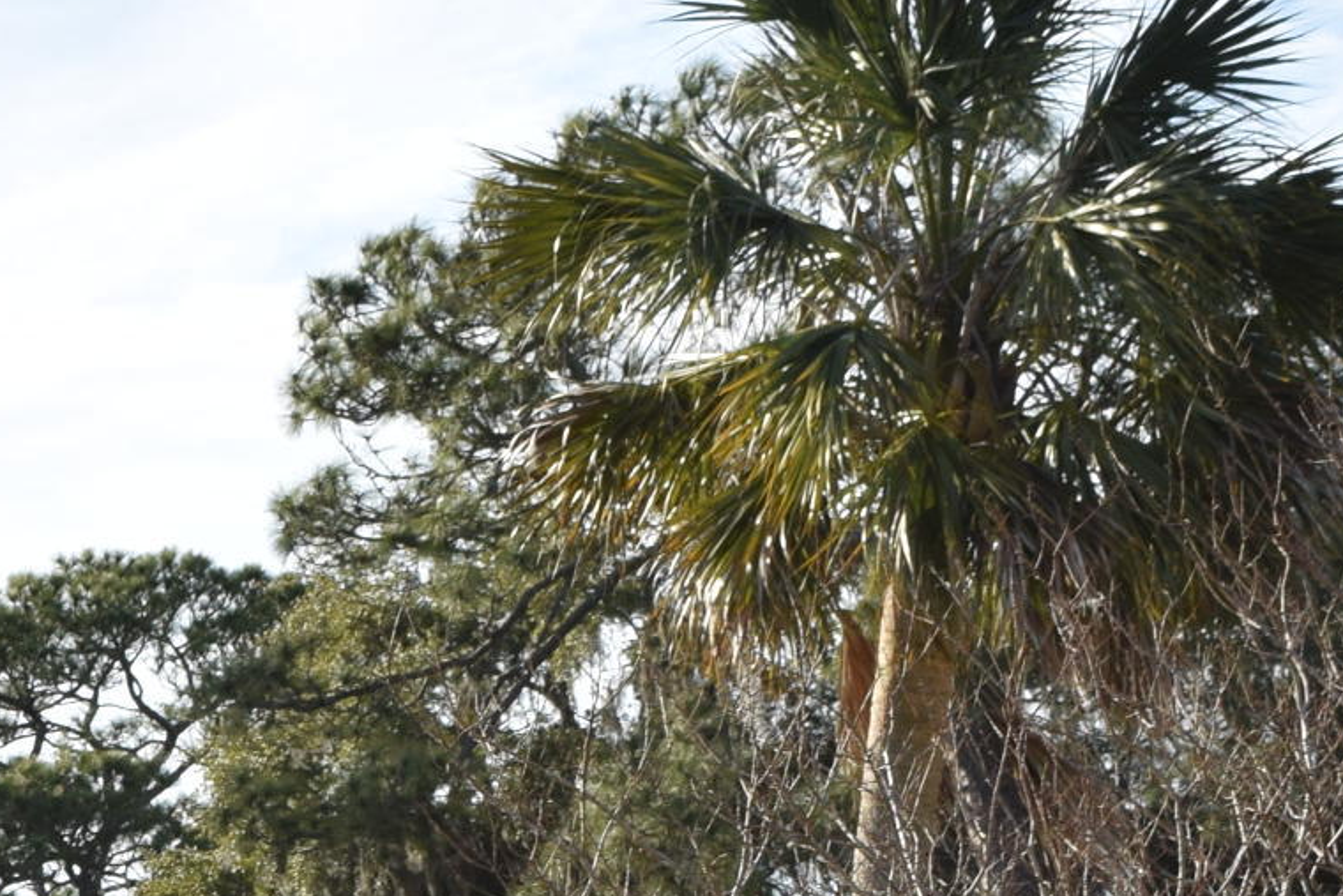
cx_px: -394
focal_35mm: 148
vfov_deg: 8.9
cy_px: 1527
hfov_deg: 13.4
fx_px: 5521
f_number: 8
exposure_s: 1/200
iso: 100
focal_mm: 25
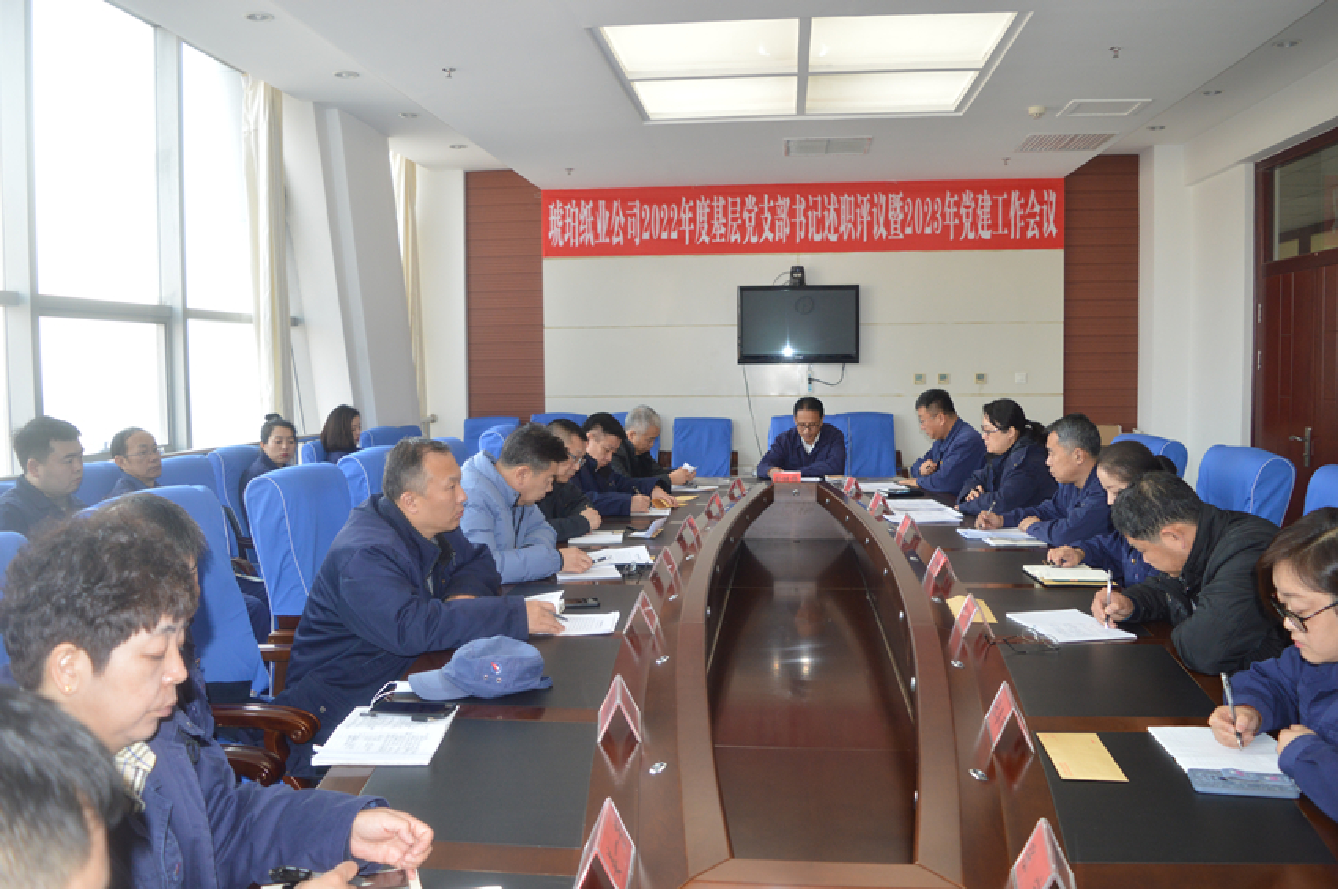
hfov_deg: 67.4
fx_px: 1003
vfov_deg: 47.8
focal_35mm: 27
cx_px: 669
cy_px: 444
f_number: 4
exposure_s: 1/80
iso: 400
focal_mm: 18
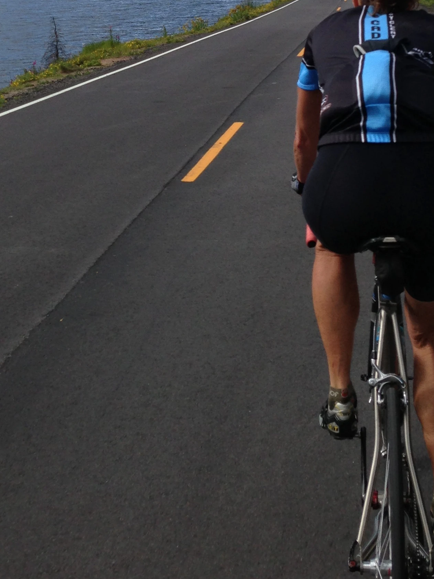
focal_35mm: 64
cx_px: 231
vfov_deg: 28.7
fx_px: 1070
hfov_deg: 22.9
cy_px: 23
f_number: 2.4
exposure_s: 1/1178
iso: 50
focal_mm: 4.13
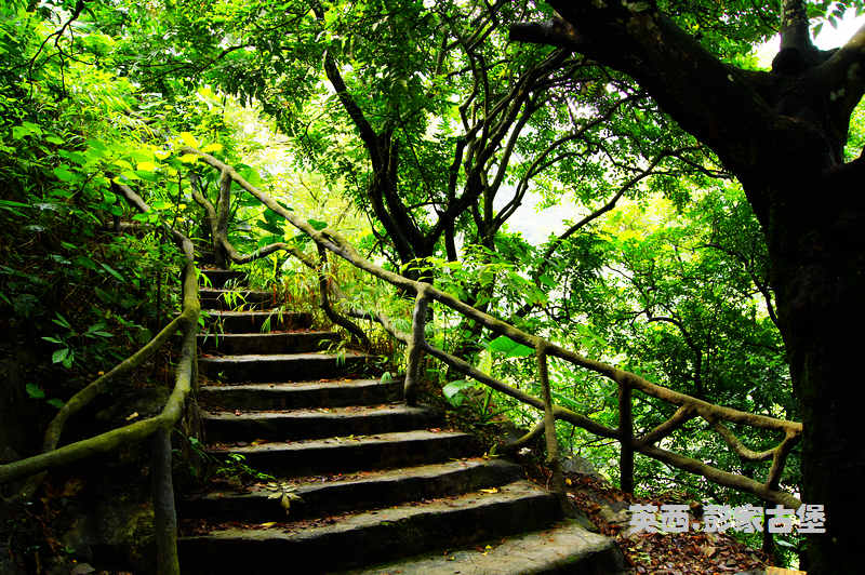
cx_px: 432
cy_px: 288
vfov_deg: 39.9
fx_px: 792
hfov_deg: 57.3
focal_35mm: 33
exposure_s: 1/20
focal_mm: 22
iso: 200
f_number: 8
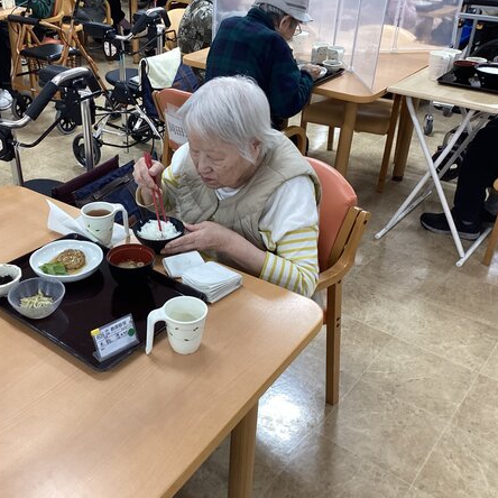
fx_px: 602
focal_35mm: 37
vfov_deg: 44.9
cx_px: 178
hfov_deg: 44.5
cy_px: 249
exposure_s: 1/60
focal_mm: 3.3
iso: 100
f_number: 2.4
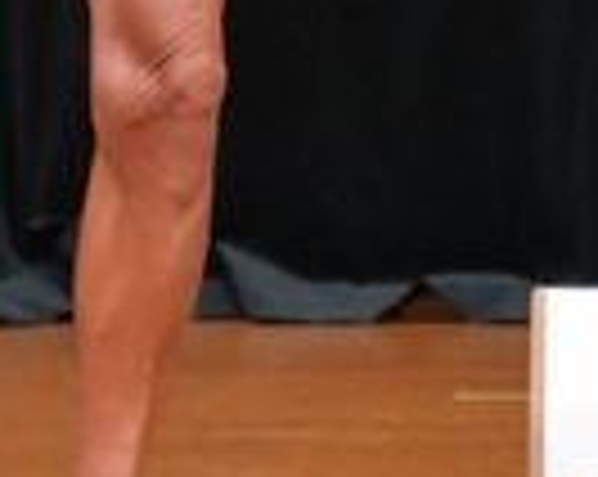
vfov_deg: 1.1
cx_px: 686
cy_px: -292
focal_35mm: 1399
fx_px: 24724
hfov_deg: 1.4
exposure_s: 1/400
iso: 6400
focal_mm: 170
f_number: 5.6
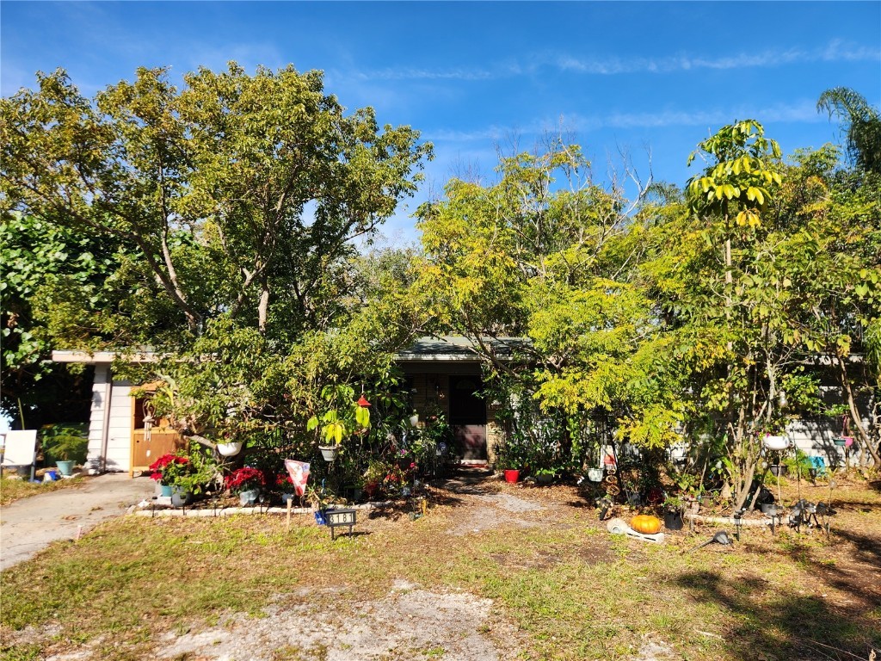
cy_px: 330
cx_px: 440
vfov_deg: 58.9
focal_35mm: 23
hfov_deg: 73.9
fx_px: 585
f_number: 1.8
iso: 20
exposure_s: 1/1070
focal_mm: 5.4
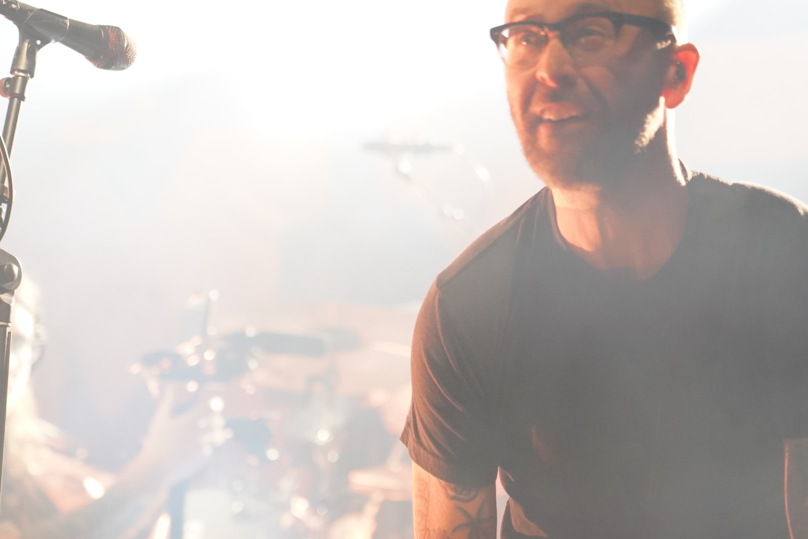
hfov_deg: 13.7
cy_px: 246
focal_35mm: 150
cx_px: 459
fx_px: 3366
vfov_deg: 9.1
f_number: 4
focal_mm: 105
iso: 5000
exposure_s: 1/160
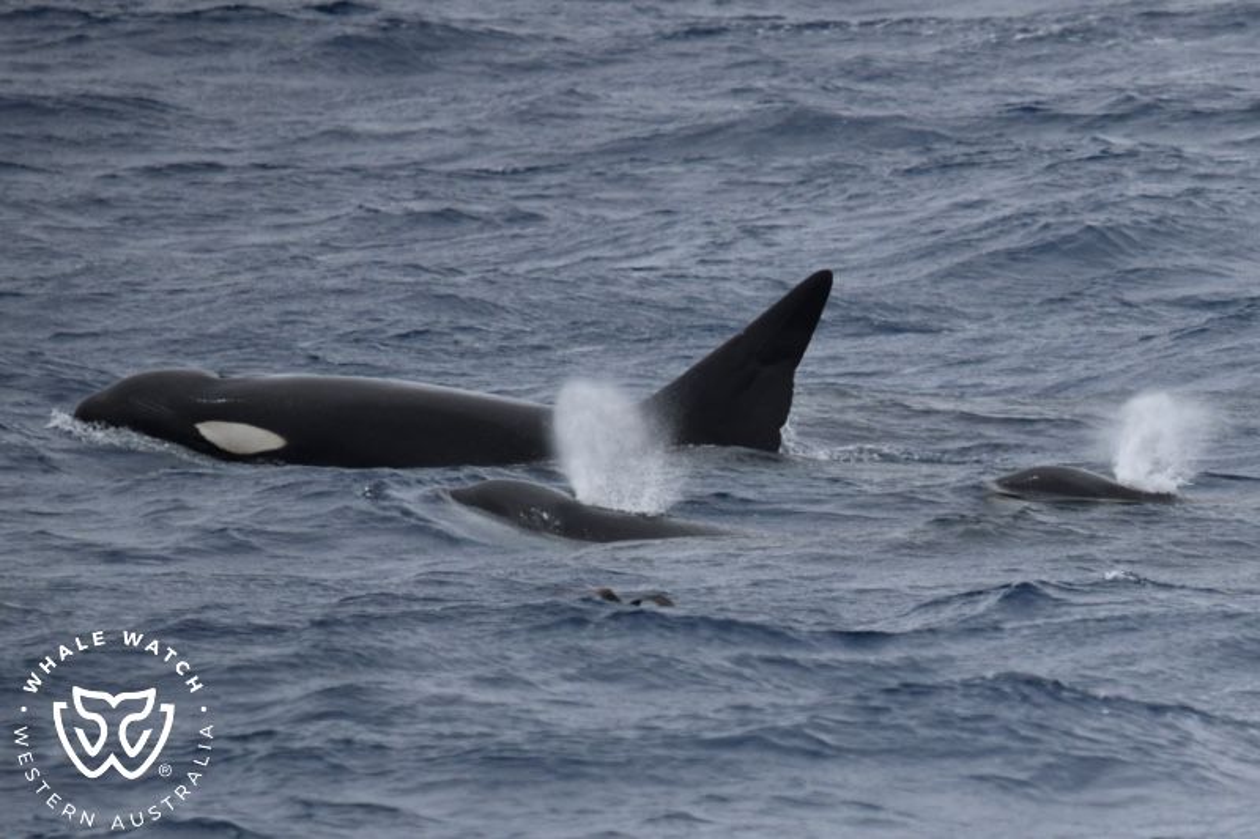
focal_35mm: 600
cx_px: 630
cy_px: 420
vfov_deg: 2.3
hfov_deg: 3.4
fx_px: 20994
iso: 1000
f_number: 6.3
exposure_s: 1/8000
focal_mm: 600
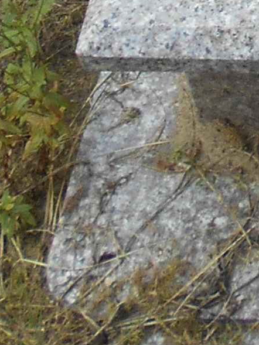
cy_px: -512
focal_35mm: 161
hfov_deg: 8.5
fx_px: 1606
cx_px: 584
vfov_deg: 10.4
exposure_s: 1/250
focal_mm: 4.6
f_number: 3.2
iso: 80
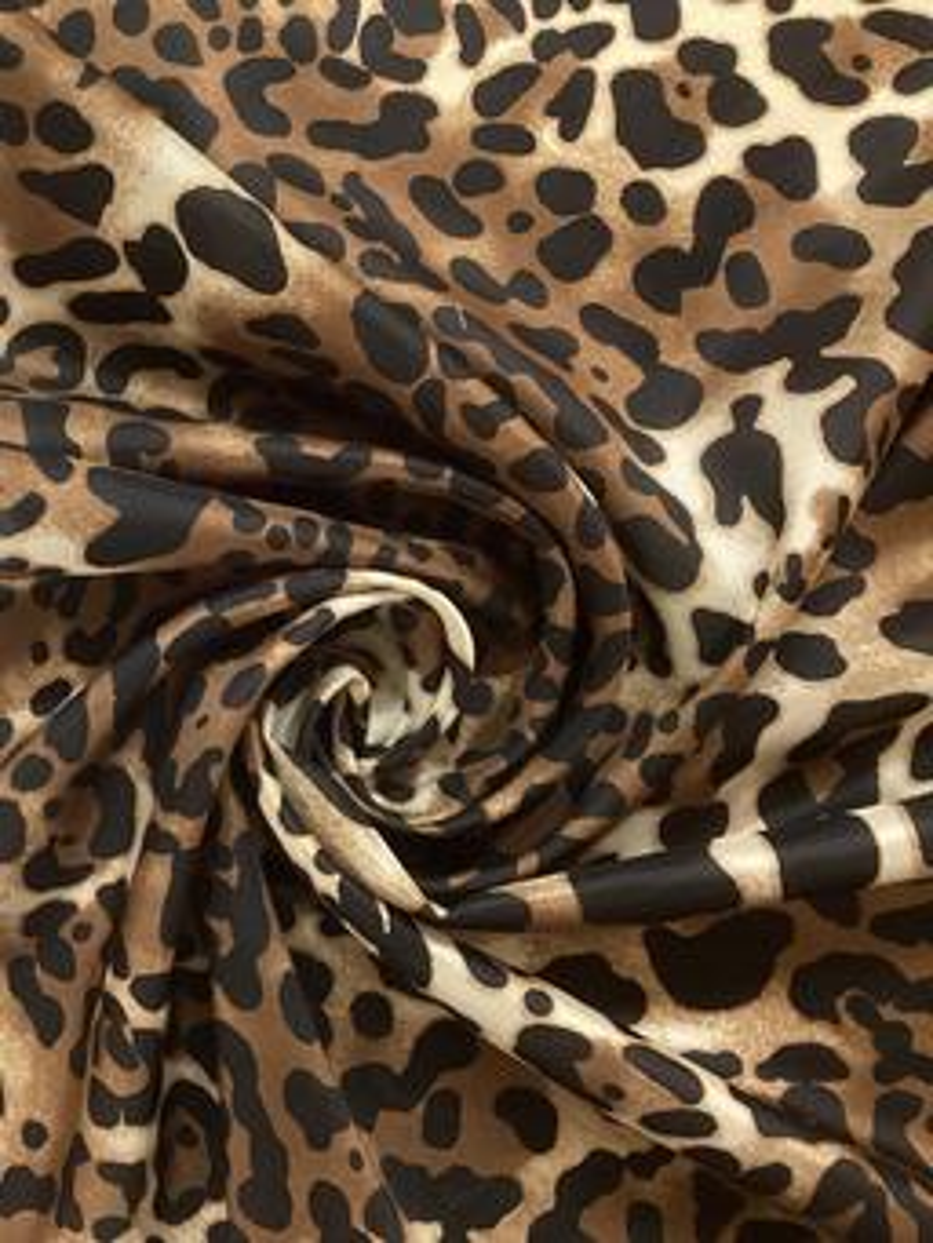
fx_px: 1113
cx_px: 466
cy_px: 622
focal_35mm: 31
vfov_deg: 58.3
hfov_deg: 45.5
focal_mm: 3.3
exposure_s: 1/60
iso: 160
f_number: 2.4
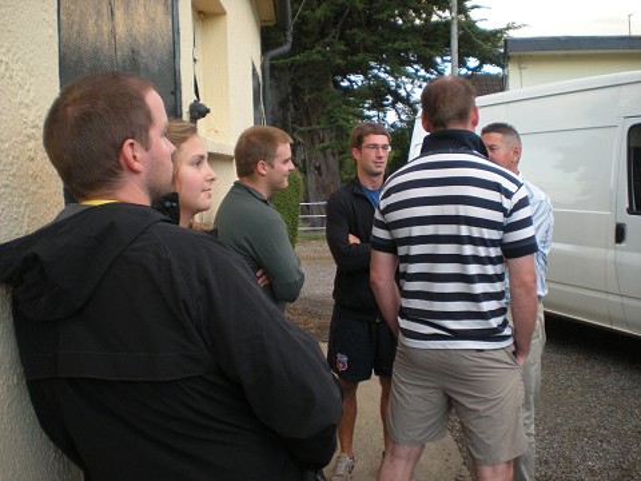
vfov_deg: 37.7
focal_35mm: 38
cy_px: 240
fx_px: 704
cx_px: 320
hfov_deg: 49.0
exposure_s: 1/67
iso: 159
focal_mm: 6.3
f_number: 3.1
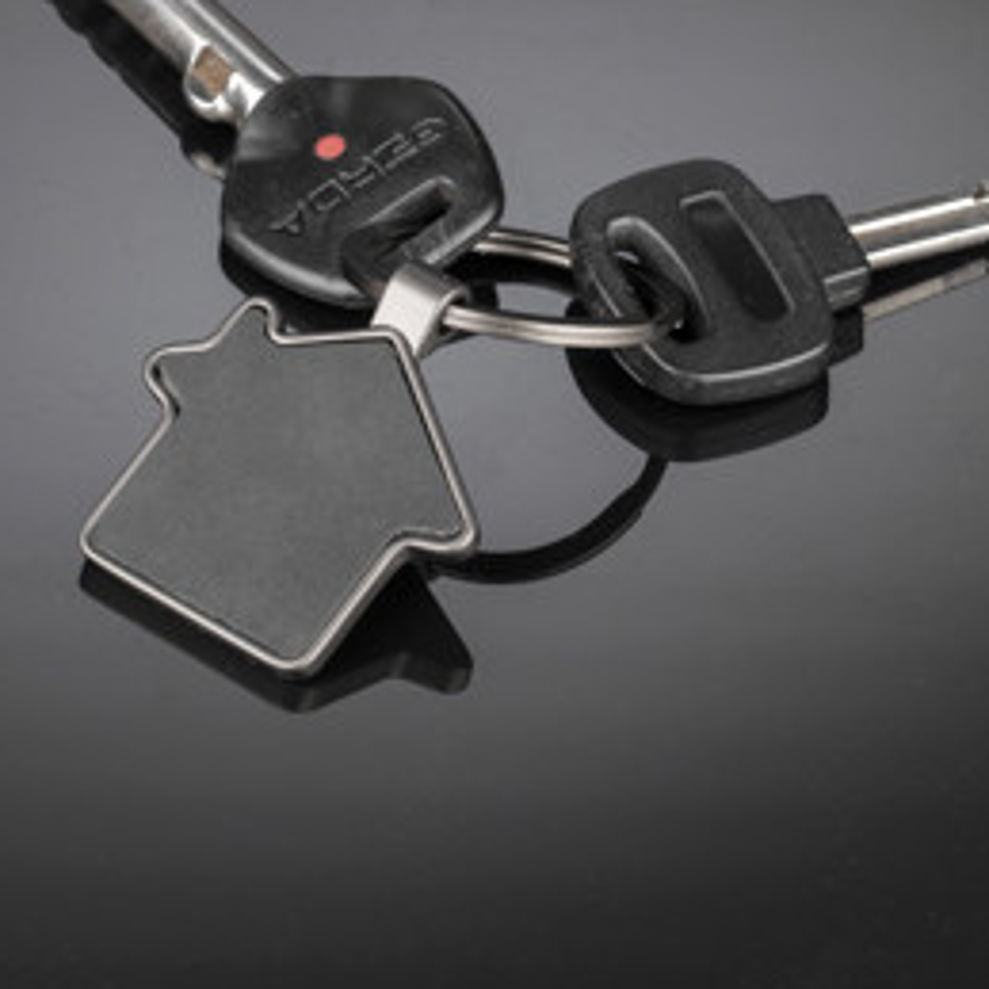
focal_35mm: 250
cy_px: 302
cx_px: 481
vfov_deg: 7.0
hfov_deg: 7.0
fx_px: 8081
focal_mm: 85
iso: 100
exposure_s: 1/125
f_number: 10
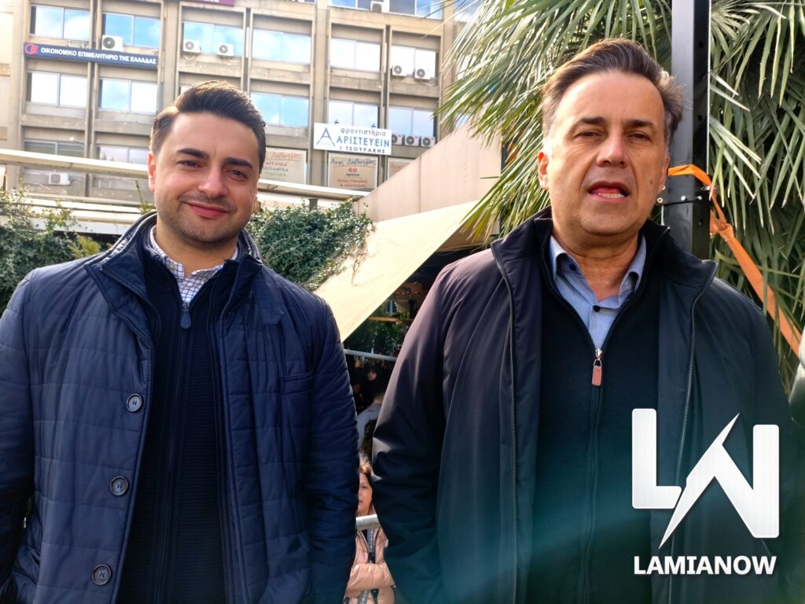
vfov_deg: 53.1
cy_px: 302
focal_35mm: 26
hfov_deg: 67.3
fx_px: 605
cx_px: 402
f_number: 1.5
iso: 80
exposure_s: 1/737
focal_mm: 4.94
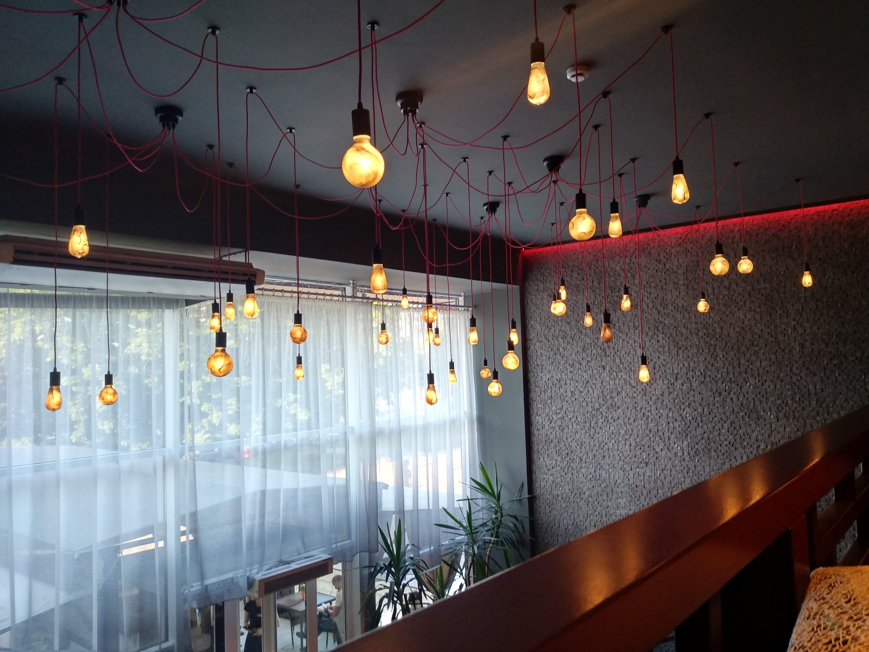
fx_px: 653
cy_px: 326
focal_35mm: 26
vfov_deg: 53.1
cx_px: 434
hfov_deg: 67.3
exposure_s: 1/50
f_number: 2.2
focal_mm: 3.83
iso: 400
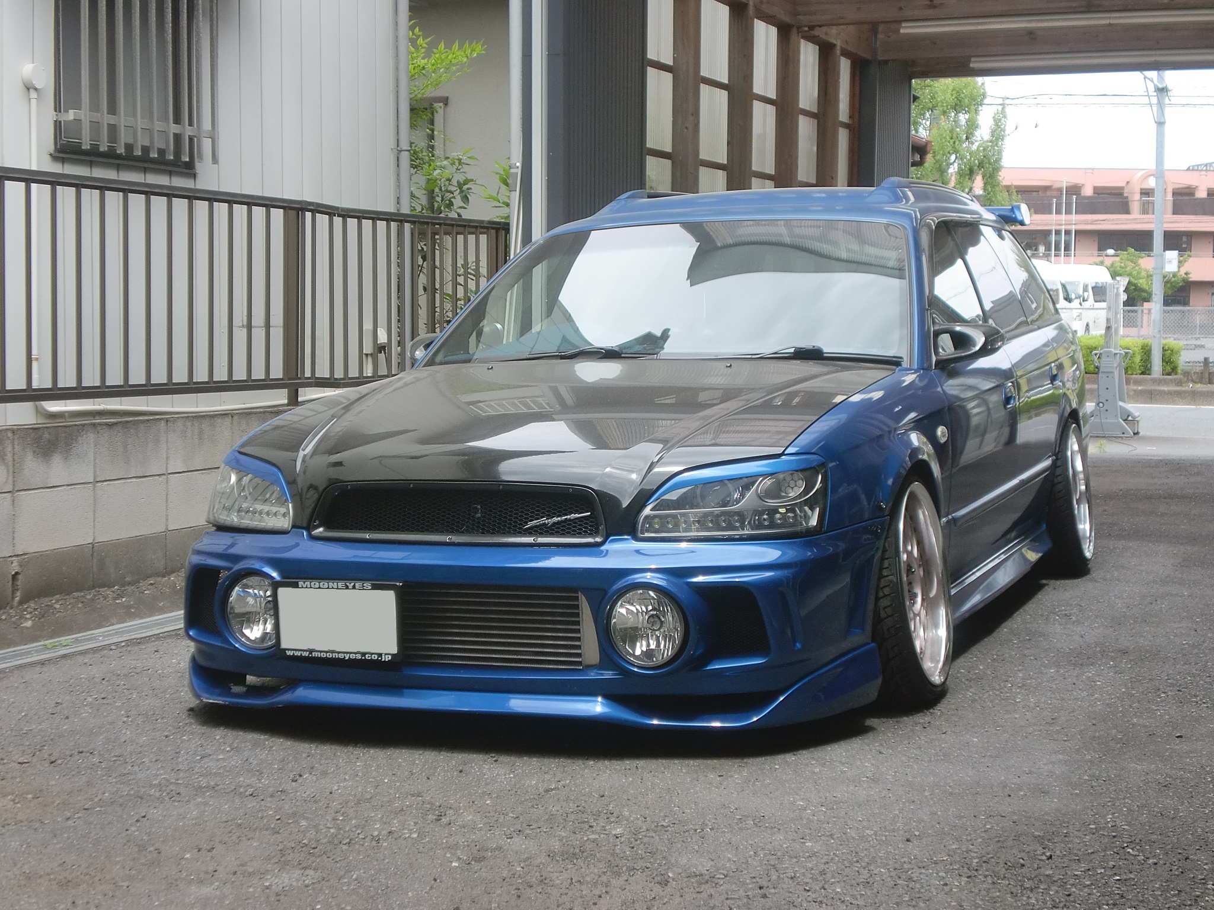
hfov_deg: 32.2
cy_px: 455
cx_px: 607
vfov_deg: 24.4
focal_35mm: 60
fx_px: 2104
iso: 64
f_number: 4
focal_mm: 10.4
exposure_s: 1/160
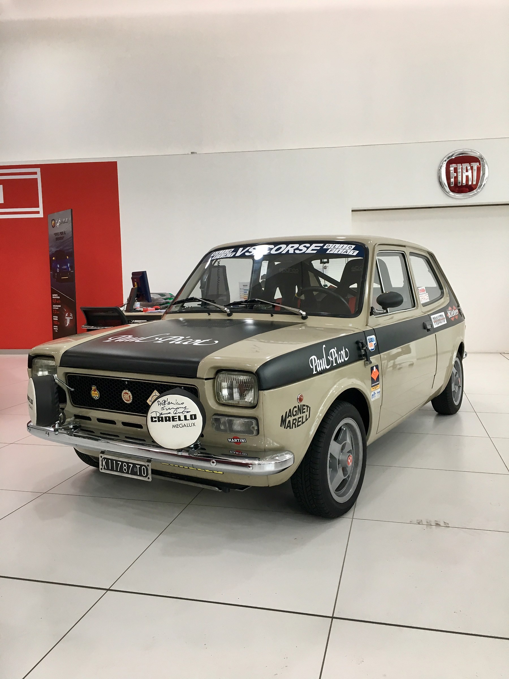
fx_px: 569
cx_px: 254
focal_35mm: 29
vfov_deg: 61.7
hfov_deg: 48.2
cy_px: 340
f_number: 2.2
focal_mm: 4.15
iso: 40
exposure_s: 1/33
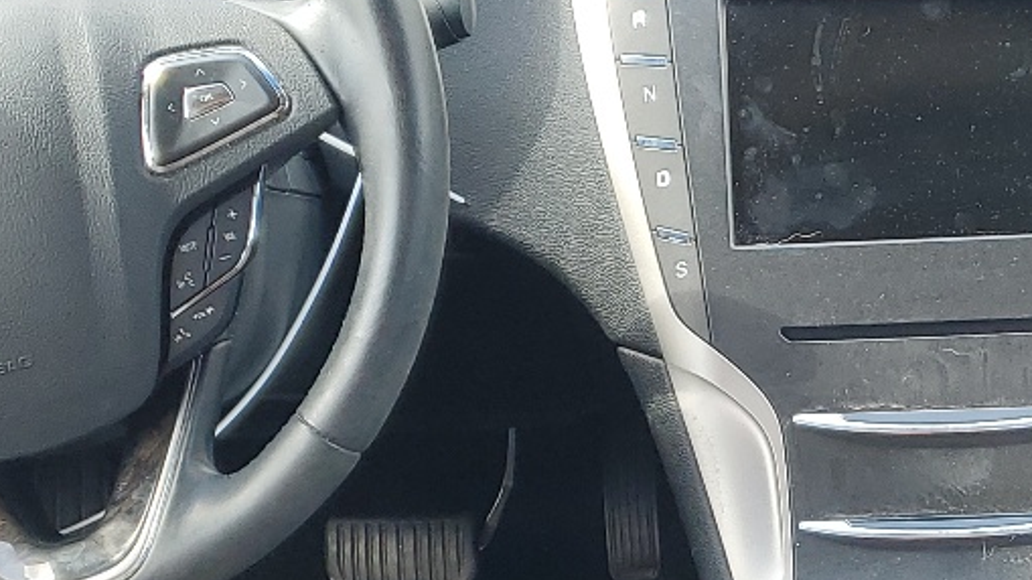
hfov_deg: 23.5
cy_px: 736
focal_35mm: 89
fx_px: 2435
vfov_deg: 13.2
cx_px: 866
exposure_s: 1/128
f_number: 1.5
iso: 50
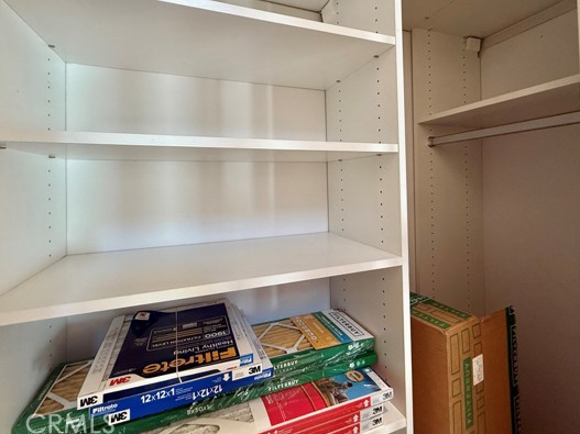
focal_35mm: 17
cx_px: 291
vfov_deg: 74.0
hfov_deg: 91.0
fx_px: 285
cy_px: 176
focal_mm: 2.22
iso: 250
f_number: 2.2
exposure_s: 1/60
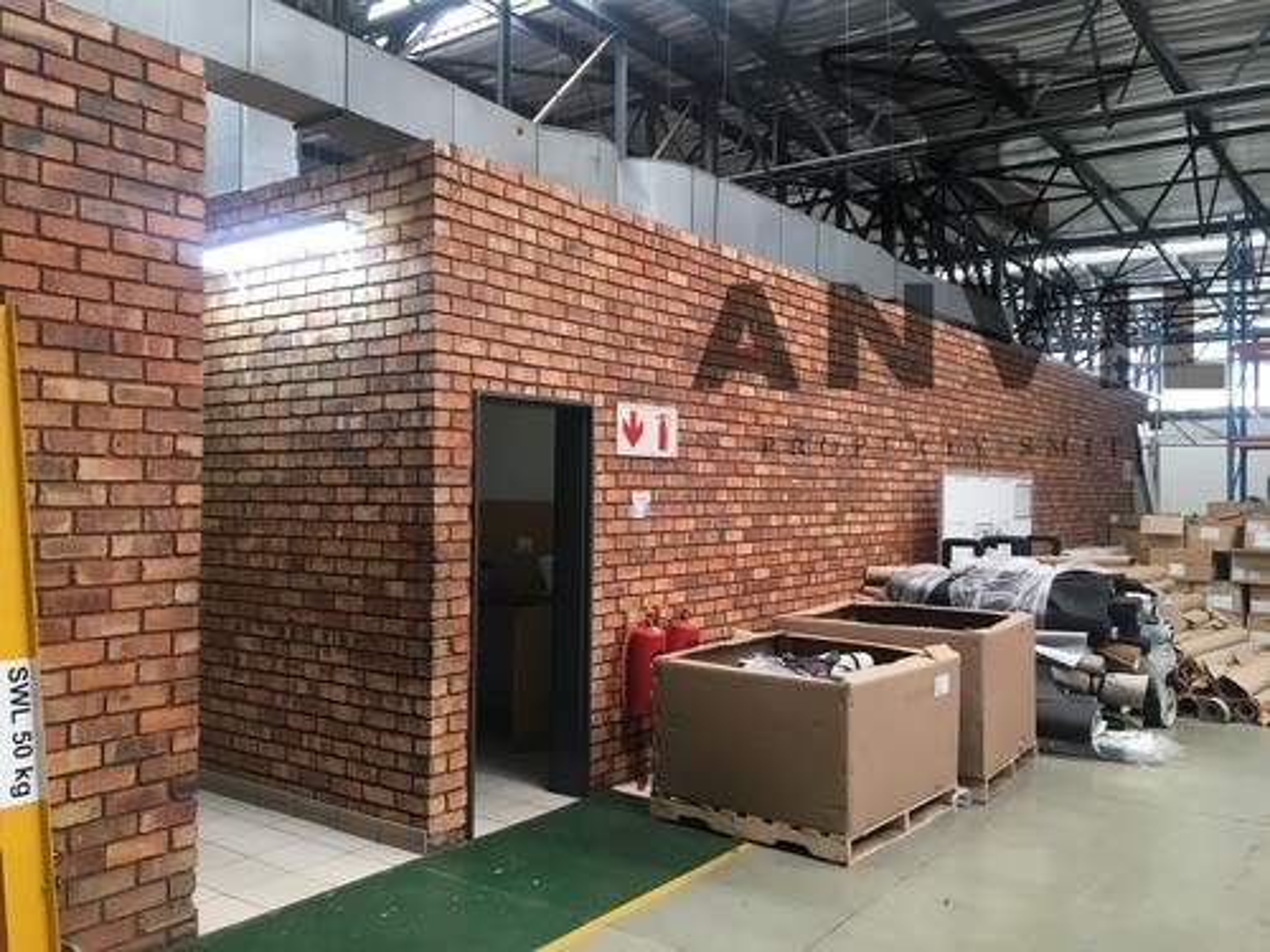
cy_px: 476
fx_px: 1064
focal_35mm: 29
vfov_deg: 48.2
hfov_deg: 61.7
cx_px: 635
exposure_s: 1/33
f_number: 2.2
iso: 32
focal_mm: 4.15
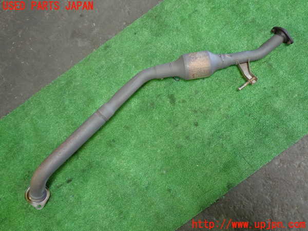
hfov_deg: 51.4
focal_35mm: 36
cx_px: 154
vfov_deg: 39.7
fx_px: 320
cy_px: 116
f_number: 2.5
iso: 320
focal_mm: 6.37
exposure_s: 1/40
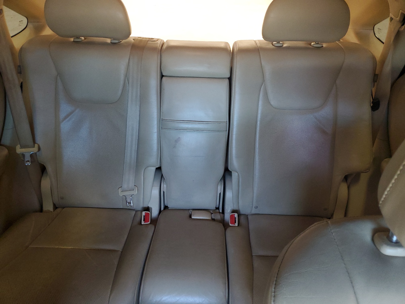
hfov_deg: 67.3
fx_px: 304
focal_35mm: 26
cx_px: 202
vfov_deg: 53.1
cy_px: 152
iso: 181
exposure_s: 1/60.2
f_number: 1.5
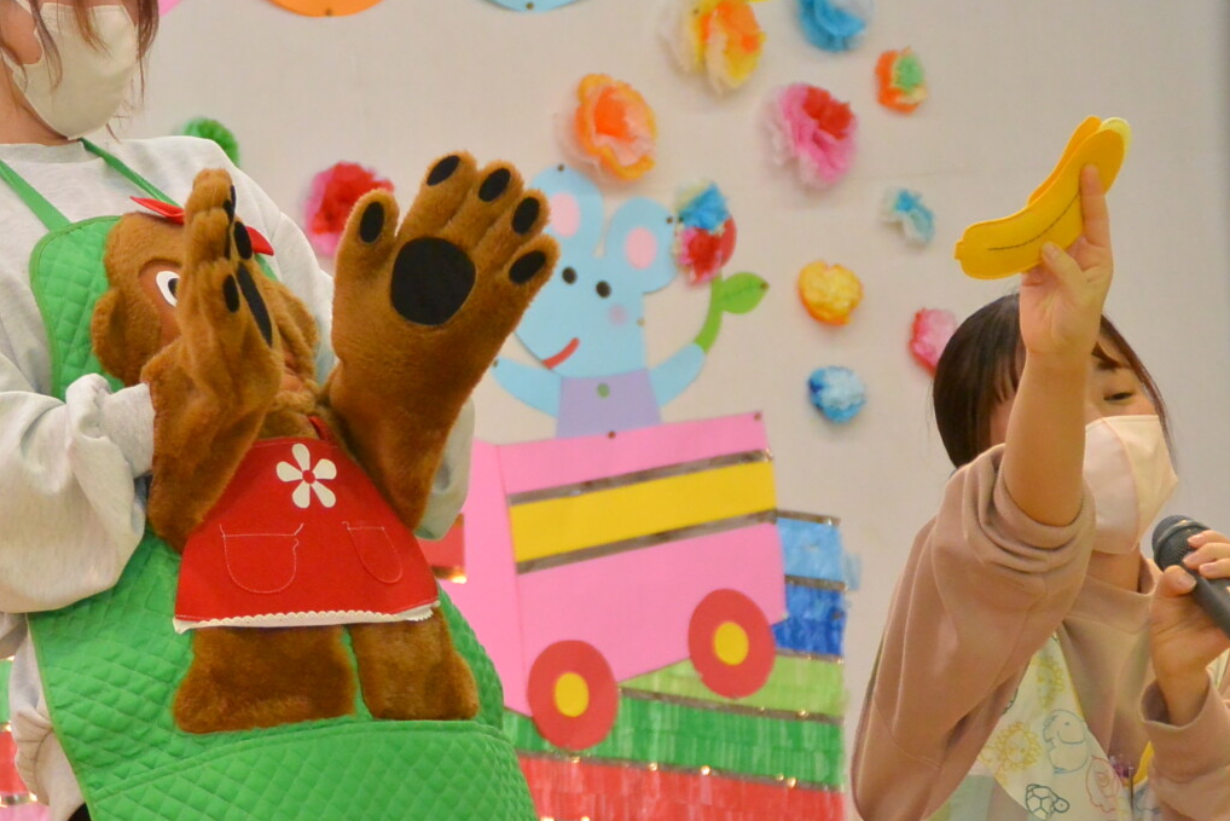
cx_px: 550
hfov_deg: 8.6
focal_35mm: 238
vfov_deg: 5.8
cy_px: 391
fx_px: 8132
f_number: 5.6
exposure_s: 1/250
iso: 1600
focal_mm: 75
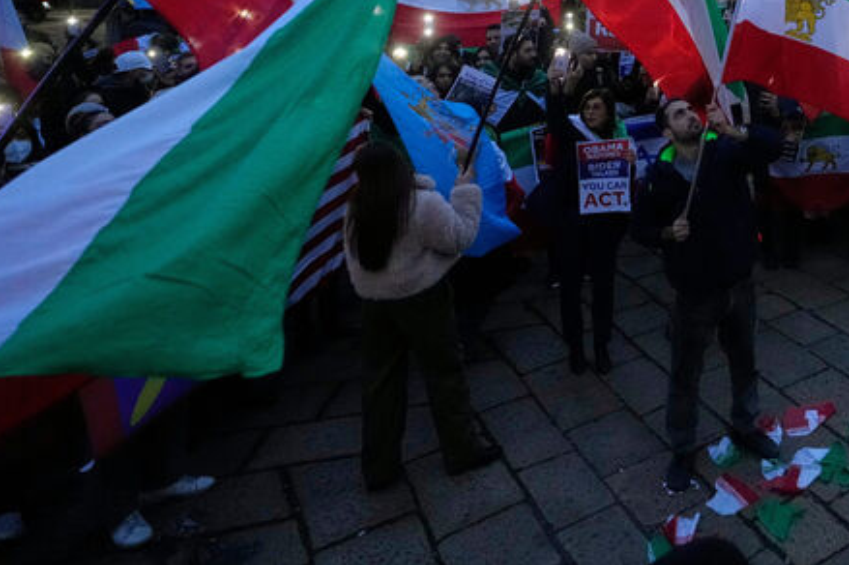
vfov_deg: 34.6
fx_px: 801
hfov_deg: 46.2
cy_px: -24
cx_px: 861
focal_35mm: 34
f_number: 3.5
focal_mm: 16
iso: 4000
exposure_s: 1/250
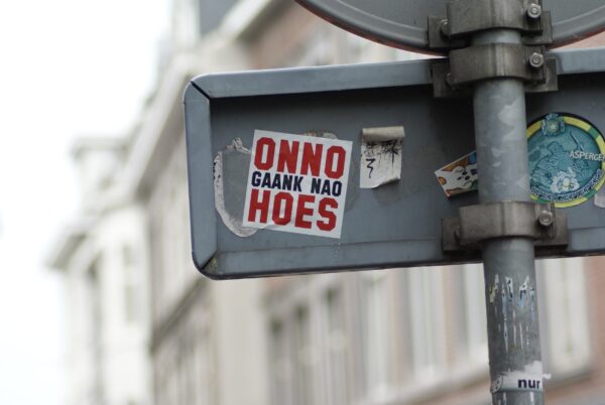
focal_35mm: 150
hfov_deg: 13.7
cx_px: 302
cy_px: 202
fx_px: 2525
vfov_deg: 9.2
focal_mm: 100
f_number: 4.5
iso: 100
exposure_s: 1/200
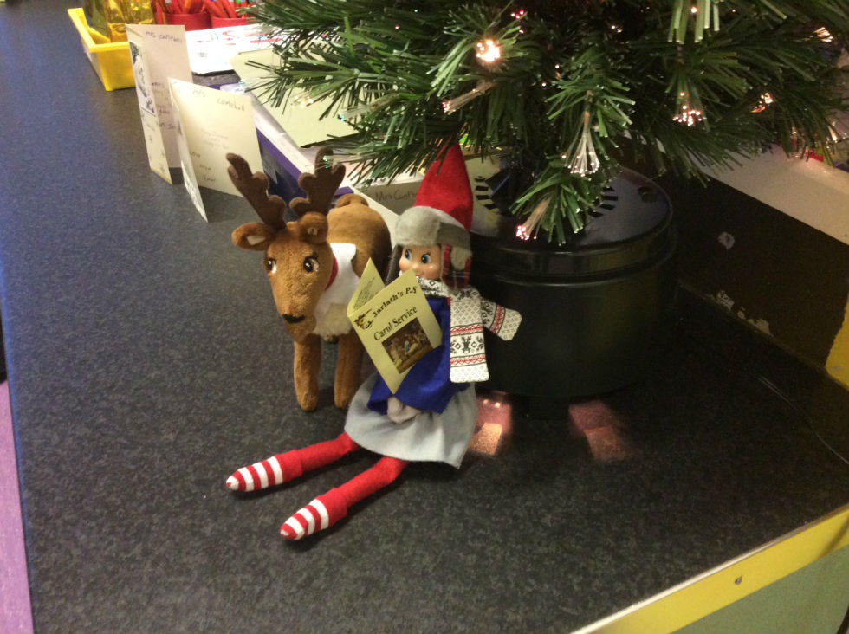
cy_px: 317
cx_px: 424
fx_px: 784
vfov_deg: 44.1
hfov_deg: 56.9
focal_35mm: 32
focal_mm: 3.3
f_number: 2.4
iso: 250
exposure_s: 1/17
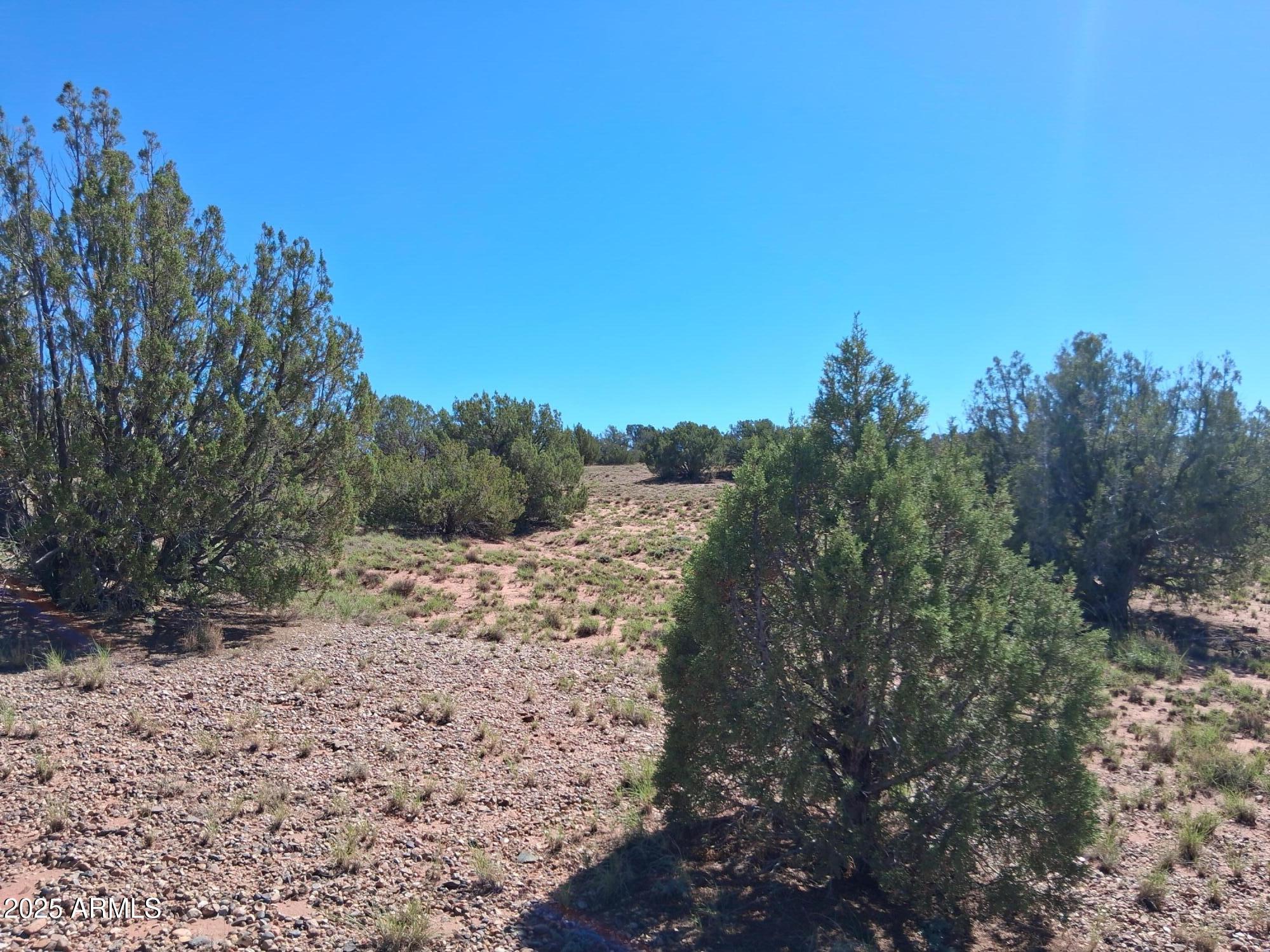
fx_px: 954
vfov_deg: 53.1
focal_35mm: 26
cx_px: 635
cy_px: 476
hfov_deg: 67.3
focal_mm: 3.98
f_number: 1.8
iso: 25
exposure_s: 1/502
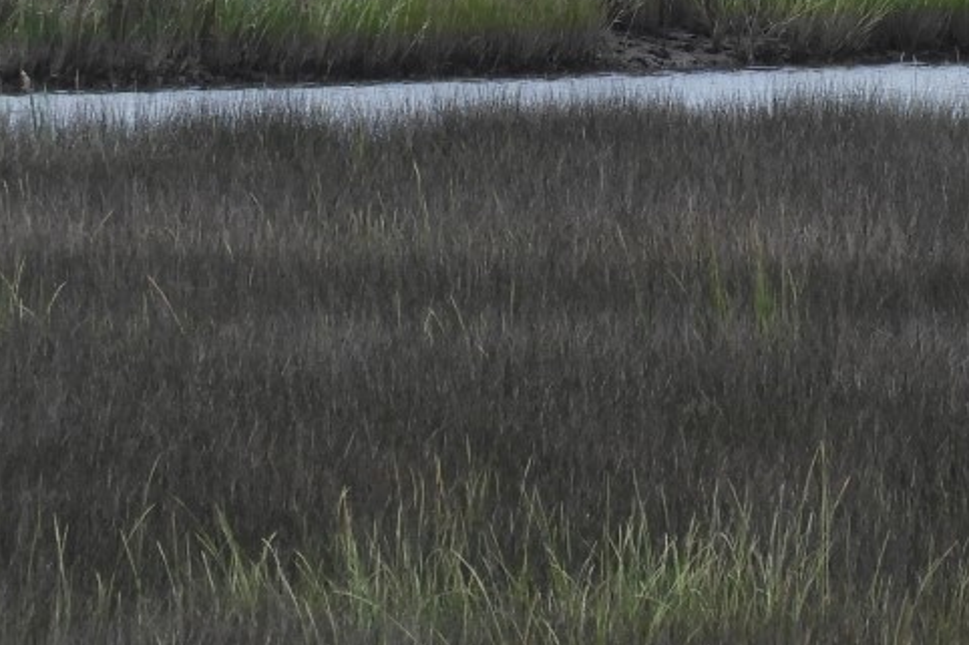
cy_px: -279
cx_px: 726
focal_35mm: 1244
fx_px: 33471
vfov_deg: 1.1
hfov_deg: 1.7
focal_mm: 71.7
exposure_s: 1/320
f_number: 5.6
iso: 100
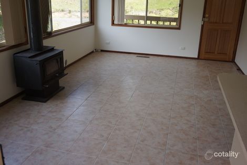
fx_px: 237
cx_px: 124
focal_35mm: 34
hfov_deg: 55.1
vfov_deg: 38.3
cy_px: 82
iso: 100
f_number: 4
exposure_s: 1/160
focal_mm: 23
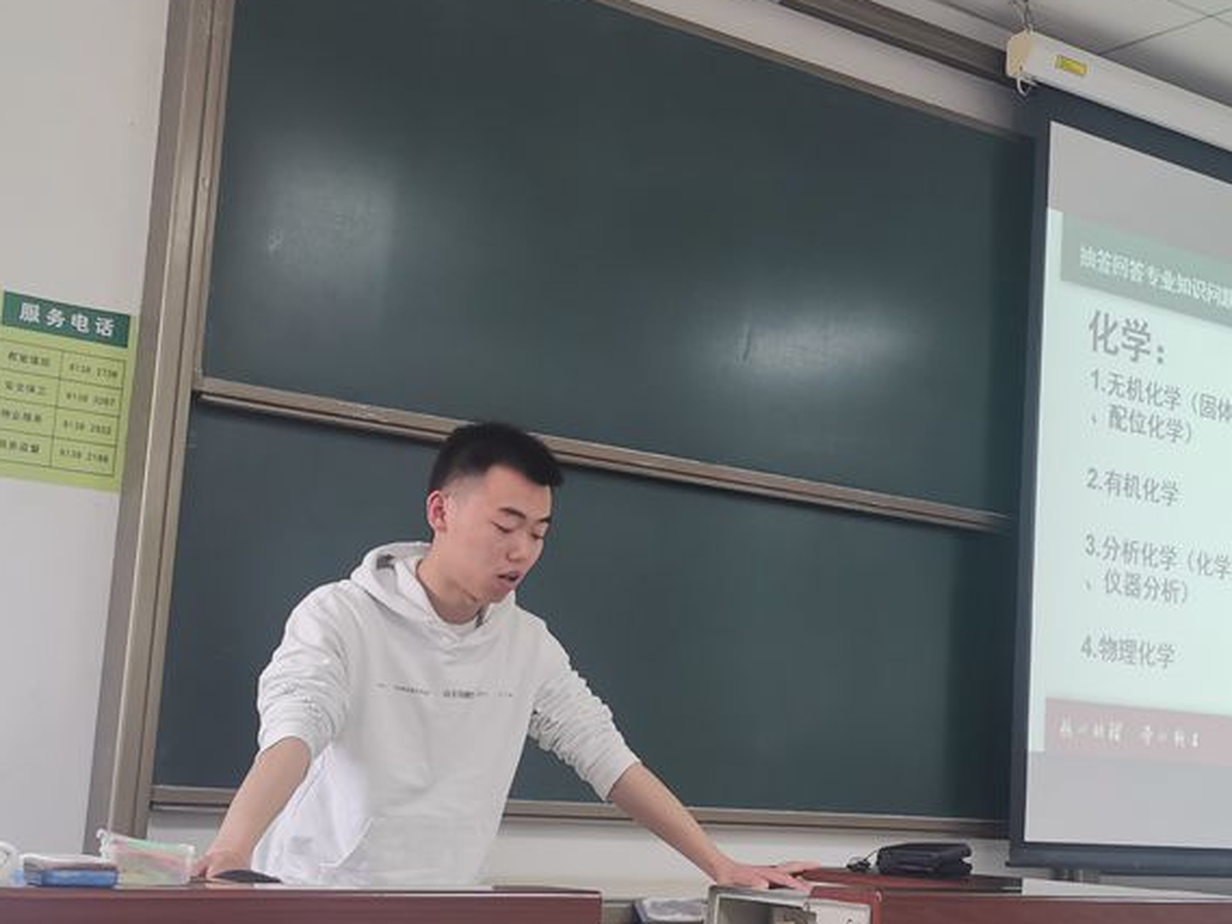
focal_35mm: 57
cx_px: 913
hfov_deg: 33.2
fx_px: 2029
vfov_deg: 25.6
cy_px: 524
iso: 125
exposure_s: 1/50
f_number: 1.8
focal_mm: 5.58
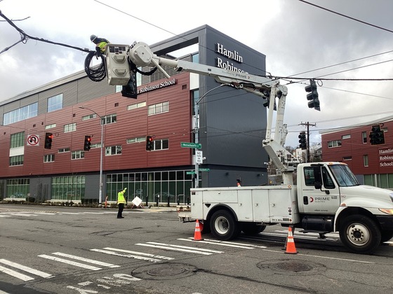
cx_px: 196
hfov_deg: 58.4
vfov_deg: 45.4
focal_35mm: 31
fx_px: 352
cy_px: 147
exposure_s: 1/120
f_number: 2.4
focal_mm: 3.3
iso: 25
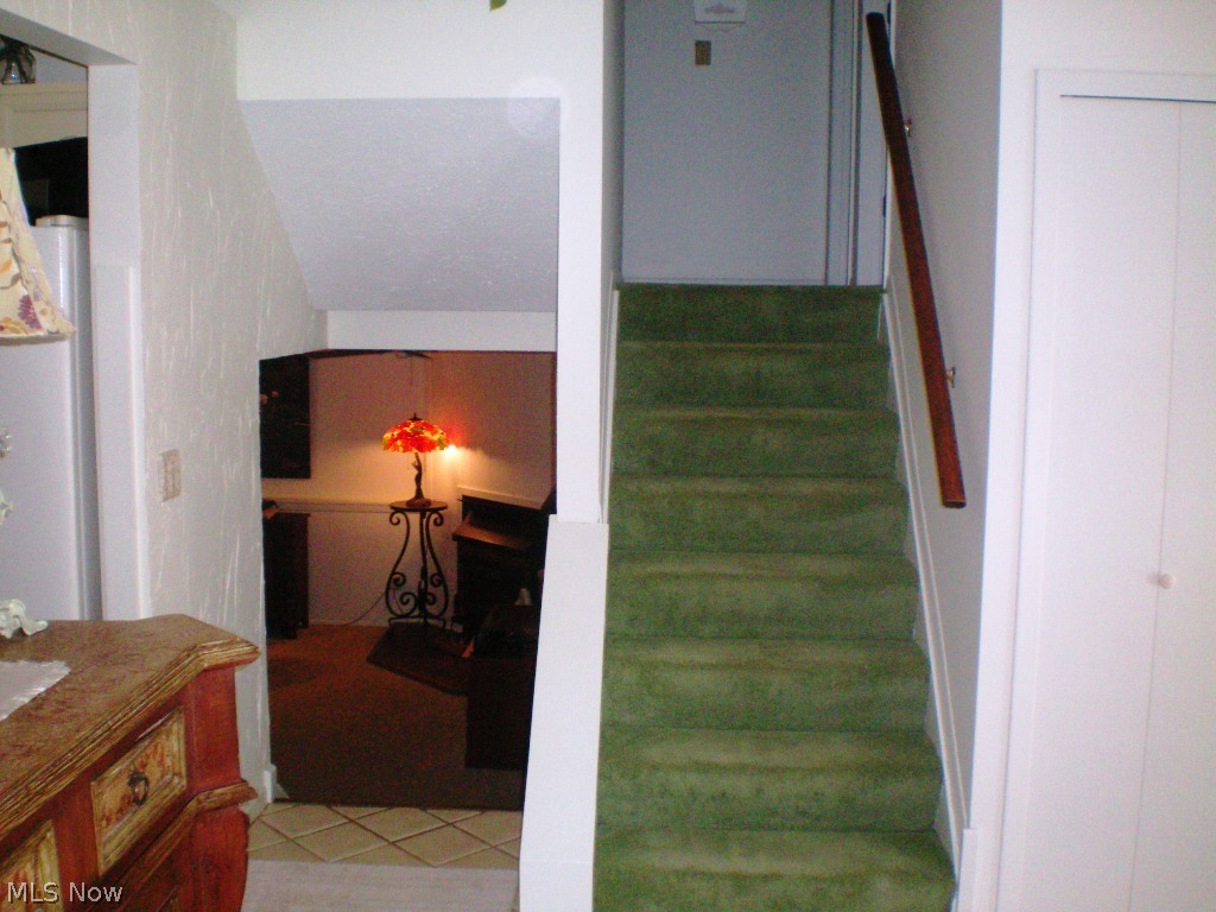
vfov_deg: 37.7
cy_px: 456
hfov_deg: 49.0
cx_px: 608
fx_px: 1335
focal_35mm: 38
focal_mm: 6.3
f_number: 4.6
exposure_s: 1/60
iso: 400
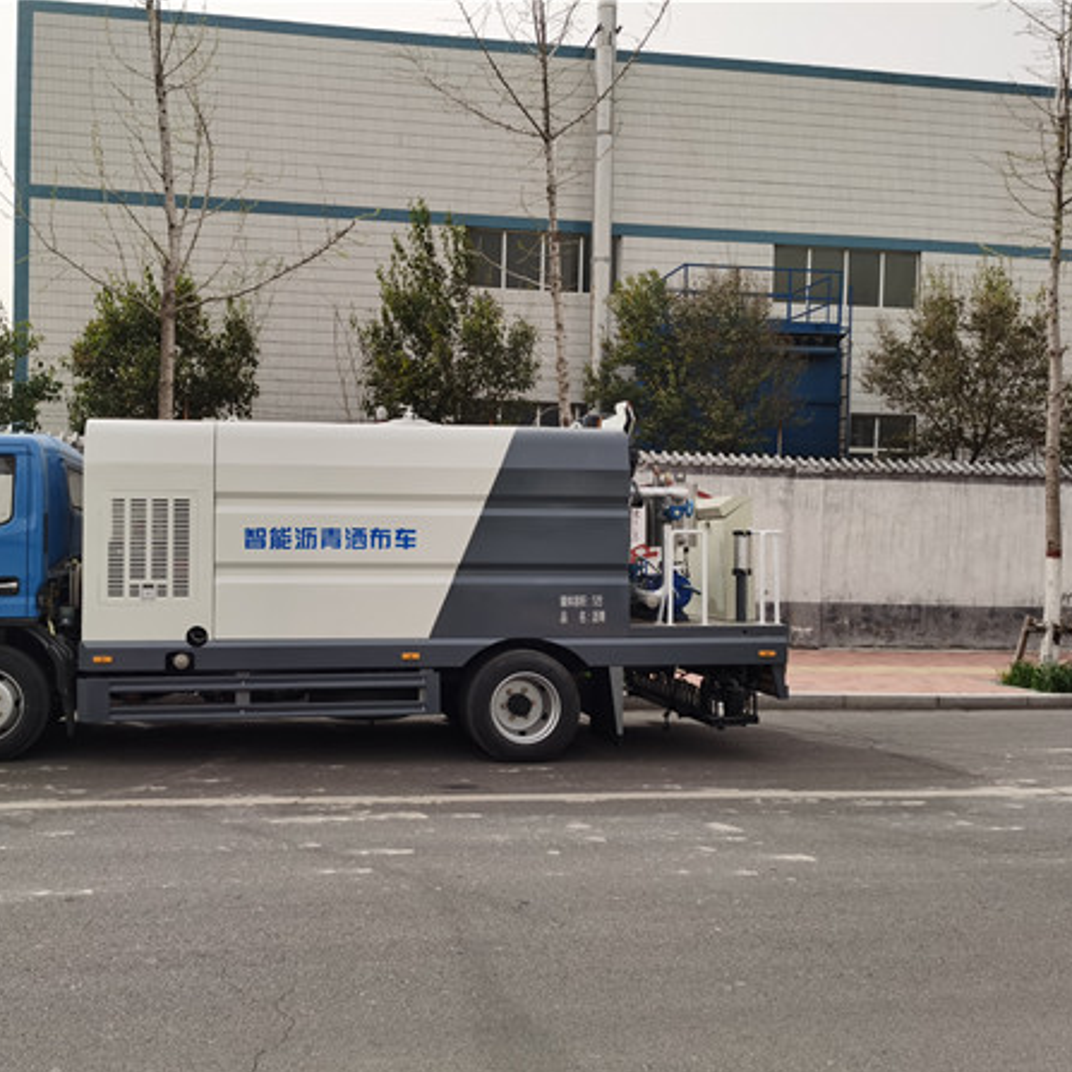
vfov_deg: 51.1
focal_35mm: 32
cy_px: 537
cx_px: 403
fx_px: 1121
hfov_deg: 50.6
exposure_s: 1/4292
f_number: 1.6
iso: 50
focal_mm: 5.56
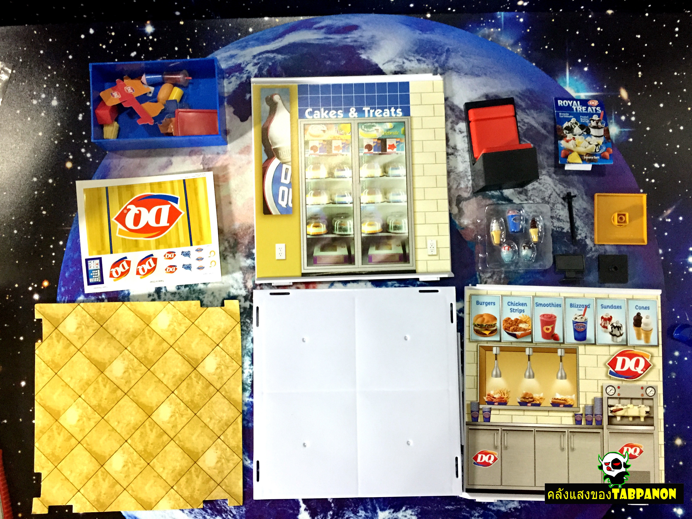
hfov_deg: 61.7
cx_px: 346
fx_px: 580
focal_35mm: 29
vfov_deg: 48.2
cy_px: 260
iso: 200
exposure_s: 1/33
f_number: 2.2
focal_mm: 4.15
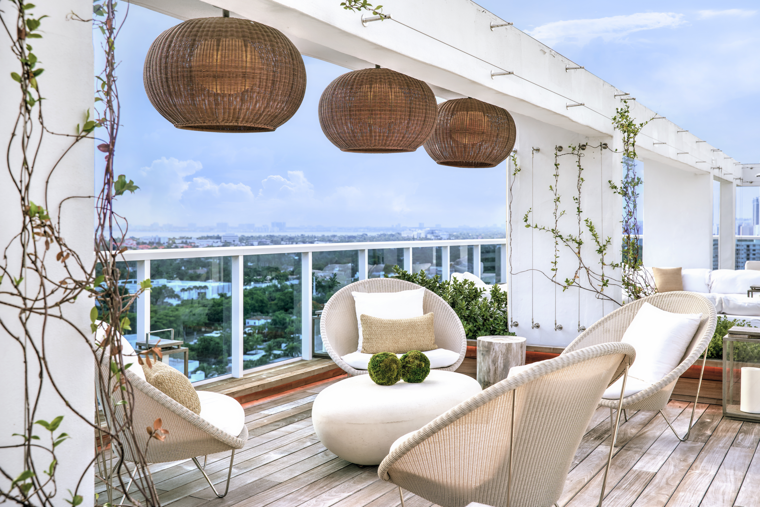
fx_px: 802
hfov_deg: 50.7
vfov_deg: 35.1
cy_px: 254
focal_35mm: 38
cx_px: 380
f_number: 4
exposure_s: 1/320
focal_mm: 38
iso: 100
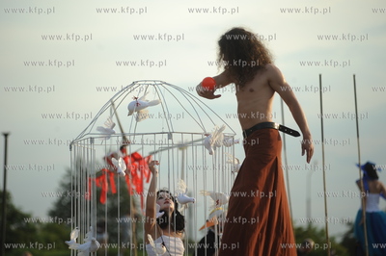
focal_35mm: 200
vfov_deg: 6.9
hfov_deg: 10.3
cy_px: 128
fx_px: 2143
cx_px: 193
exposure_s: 1/640
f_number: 4
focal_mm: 200
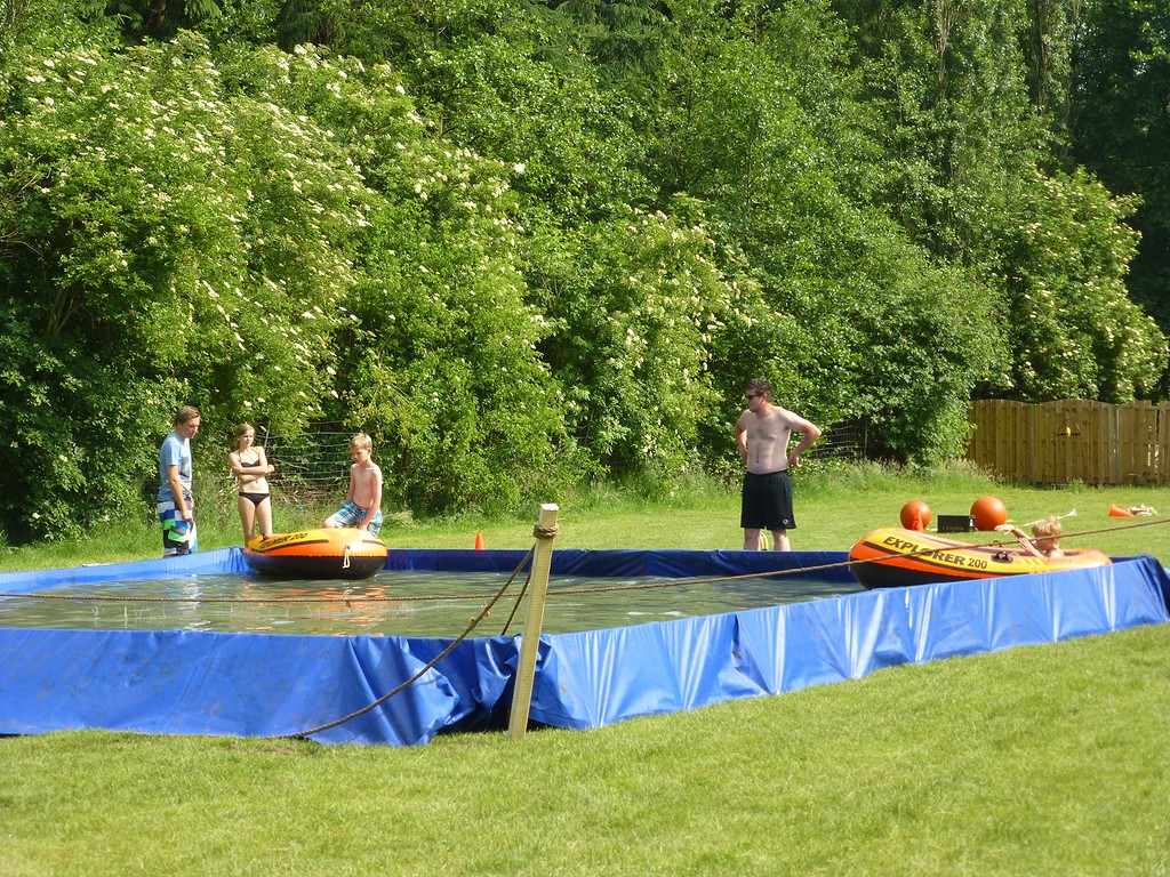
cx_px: 585
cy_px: 438
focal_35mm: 85
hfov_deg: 23.0
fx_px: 2873
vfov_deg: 17.4
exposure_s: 1/200
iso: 100
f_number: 5.2
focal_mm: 15.1
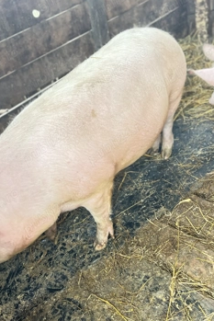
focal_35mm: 31
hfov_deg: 42.2
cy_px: 156
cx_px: 85
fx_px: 276
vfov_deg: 60.3
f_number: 1.5
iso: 400
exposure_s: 1/60
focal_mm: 5.7
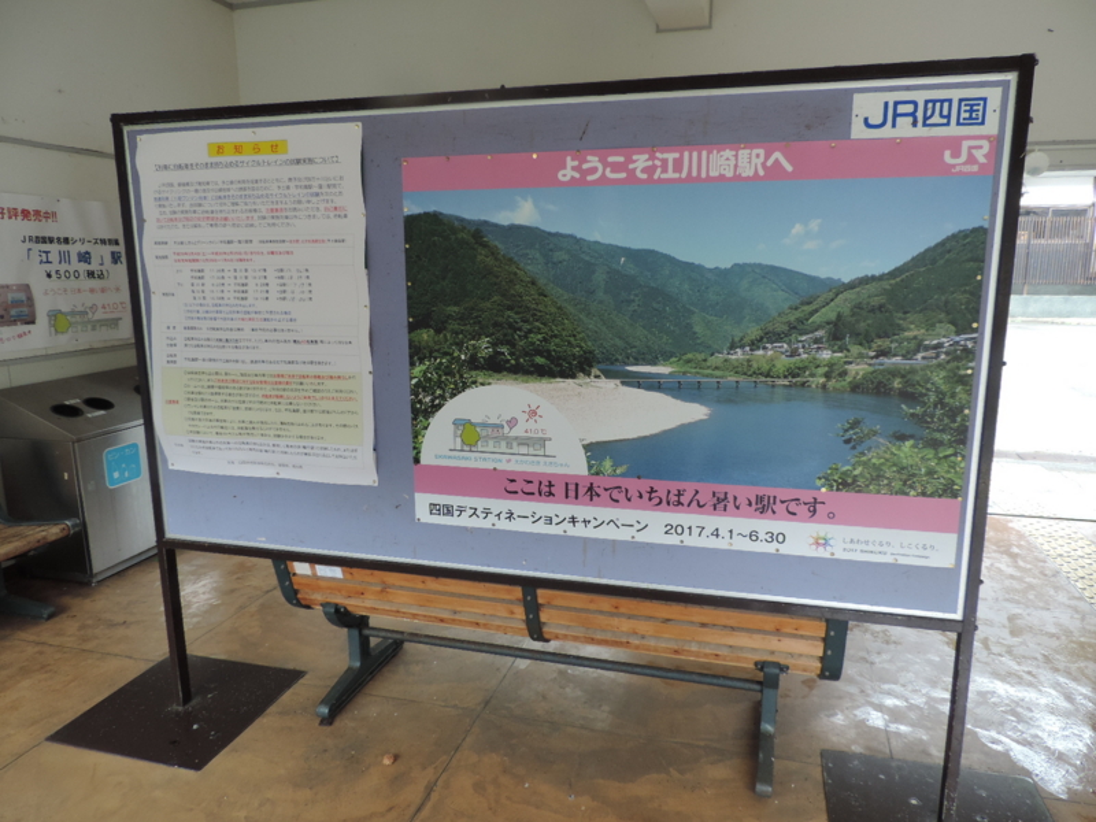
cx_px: 548
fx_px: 760
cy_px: 411
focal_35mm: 24
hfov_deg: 71.6
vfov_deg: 56.8
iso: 200
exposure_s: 1/30
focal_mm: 4.3
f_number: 3
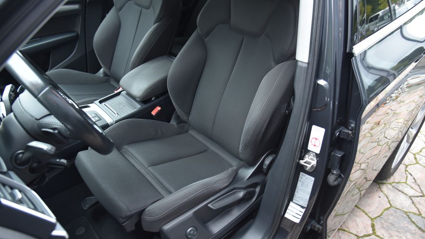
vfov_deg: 44.3
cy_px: 112
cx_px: 207
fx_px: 293
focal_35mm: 26
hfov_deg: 71.9
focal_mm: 24
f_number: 4
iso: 500
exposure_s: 1/10
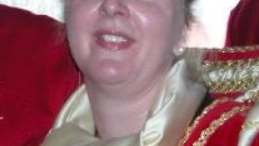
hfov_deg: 13.4
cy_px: 49
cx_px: 53
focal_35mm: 159
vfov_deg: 7.7
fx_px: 1093
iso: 100
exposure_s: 1/30
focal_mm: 13.7
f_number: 3.1
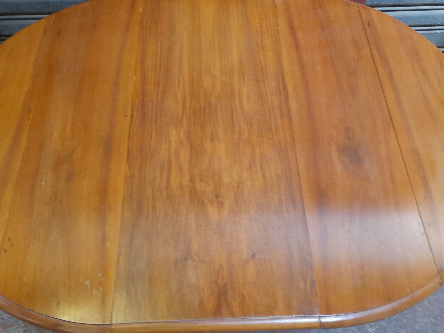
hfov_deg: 53.9
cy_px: 176
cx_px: 230
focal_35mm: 34
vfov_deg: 41.8
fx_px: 436
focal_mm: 4.6
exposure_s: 1/50
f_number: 2
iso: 250
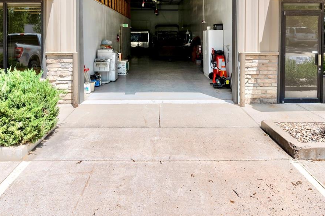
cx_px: 155
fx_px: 262
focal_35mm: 29
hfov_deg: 63.6
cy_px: 22
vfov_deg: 41.4
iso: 125
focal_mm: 16
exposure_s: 1/250
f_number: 11
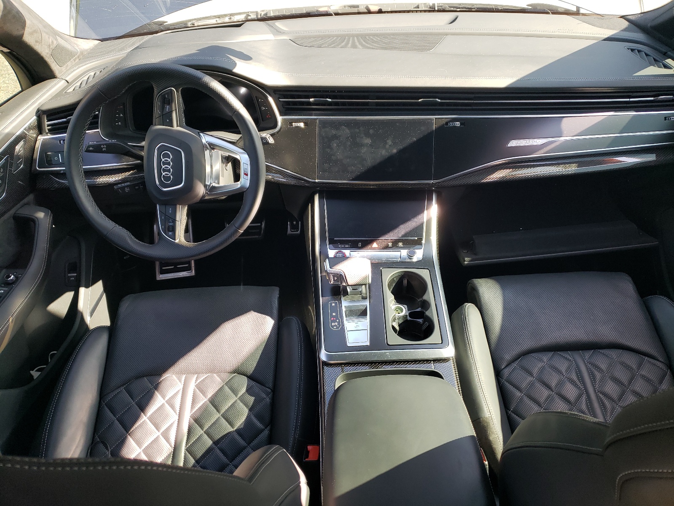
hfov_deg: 67.3
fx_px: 506
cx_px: 337
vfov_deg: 53.1
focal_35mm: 26
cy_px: 253
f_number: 1.5
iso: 56
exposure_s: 1/100
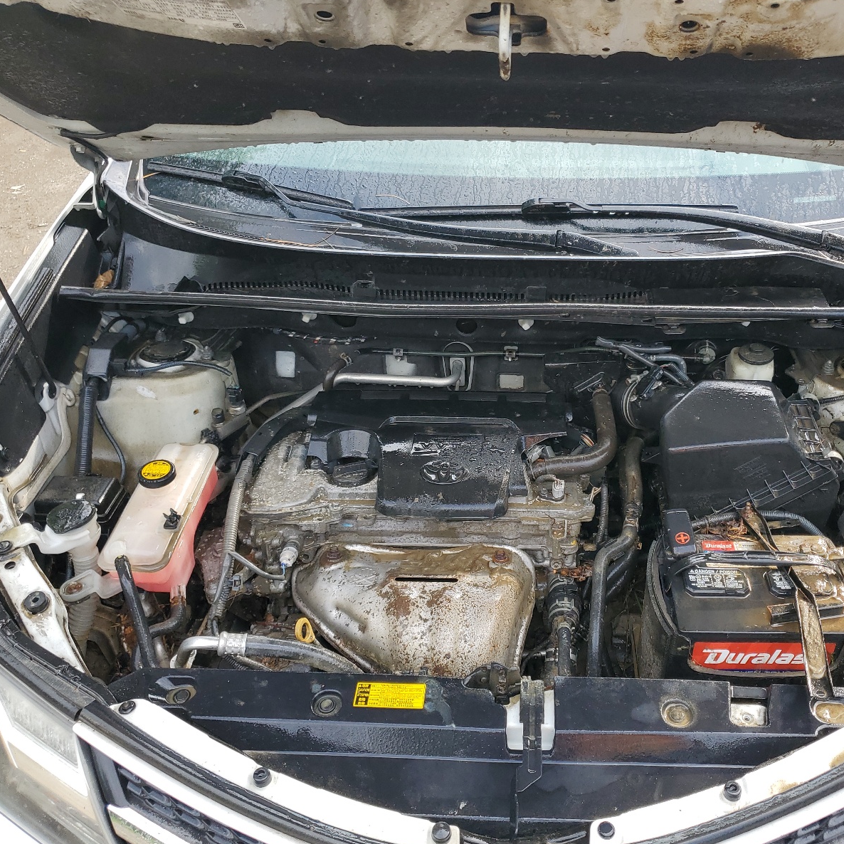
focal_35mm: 31
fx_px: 855
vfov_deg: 52.5
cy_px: 423
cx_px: 521
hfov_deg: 52.0
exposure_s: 1/294
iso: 50
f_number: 1.5
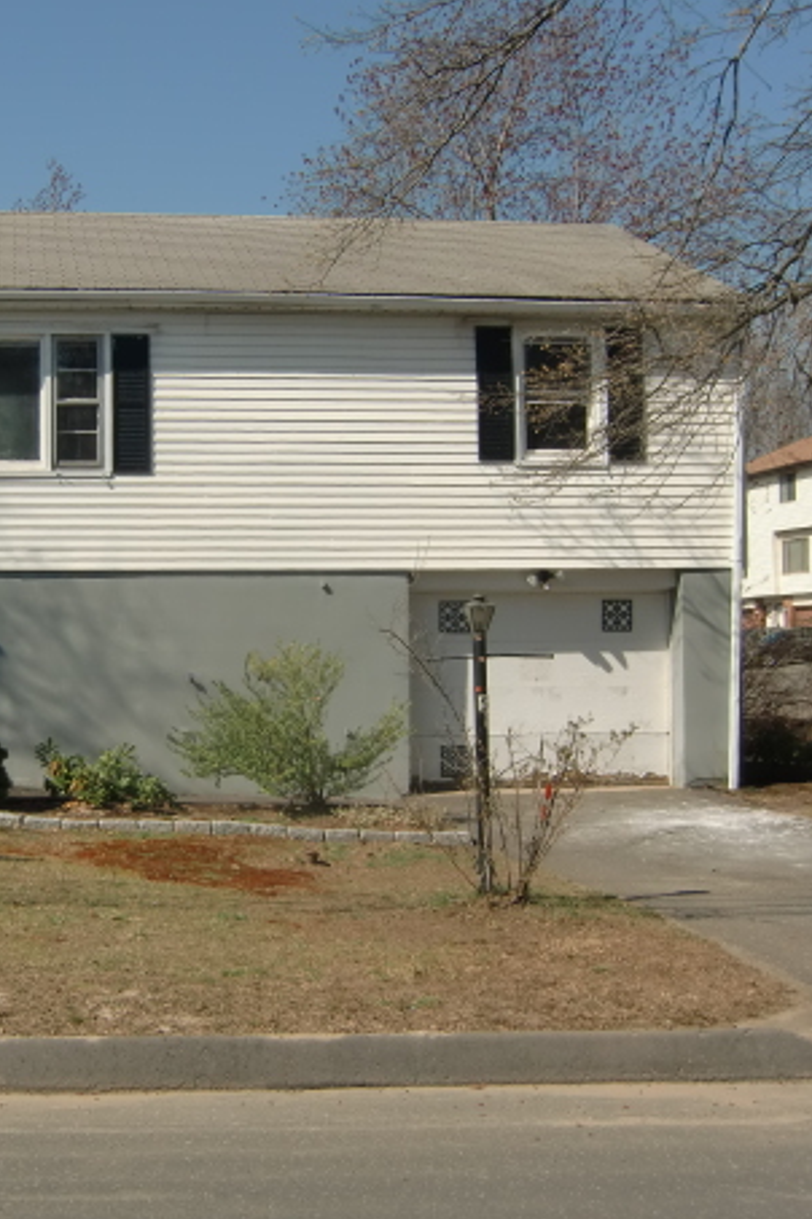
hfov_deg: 26.4
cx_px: 148
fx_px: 1692
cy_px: 579
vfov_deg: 39.6
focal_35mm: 50
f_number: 3.6
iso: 64
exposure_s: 1/1000
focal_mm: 6.1
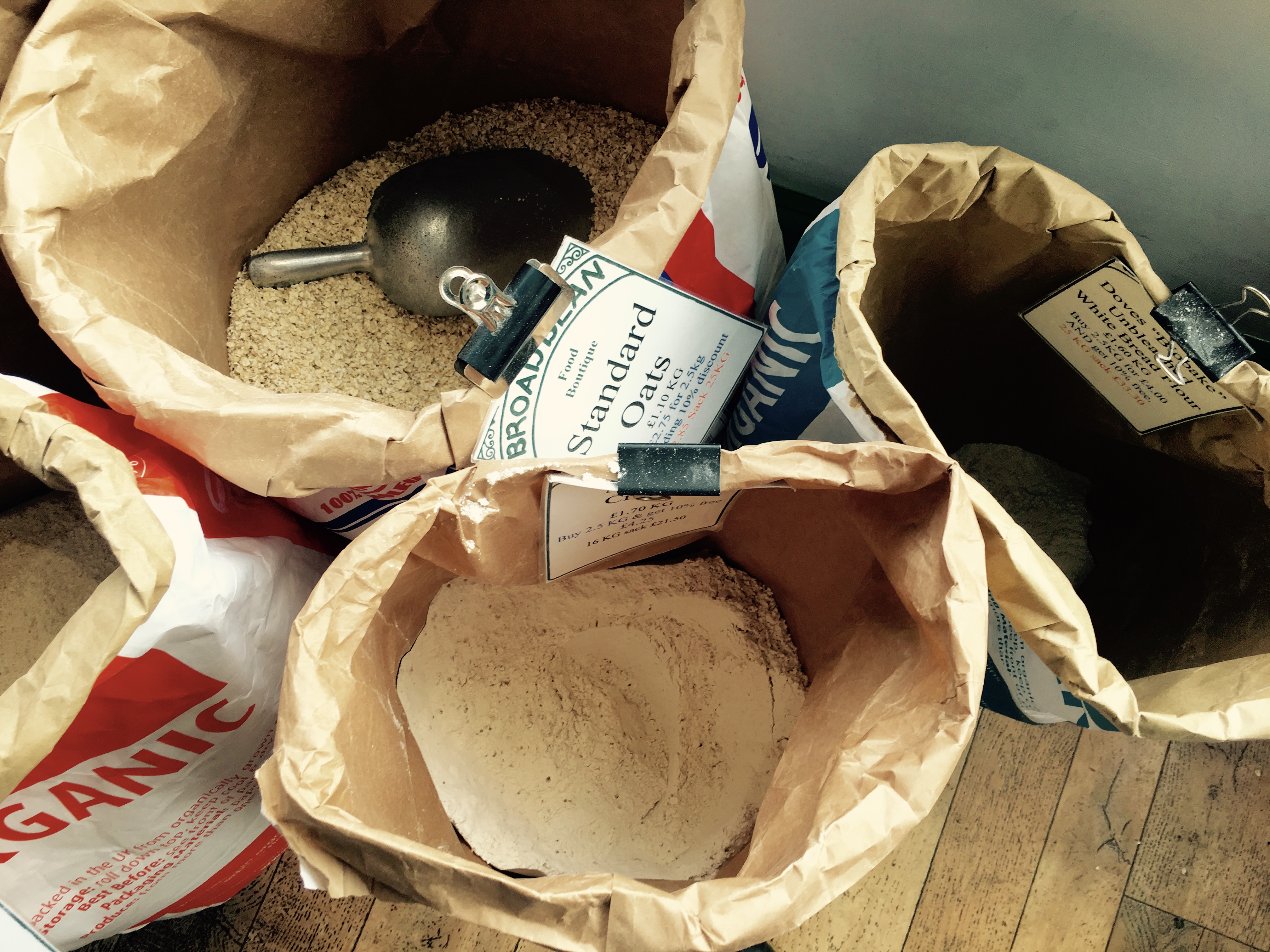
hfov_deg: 61.7
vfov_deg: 48.2
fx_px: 1064
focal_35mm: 29
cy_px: 476
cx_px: 635
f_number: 2.2
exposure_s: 1/50
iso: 32
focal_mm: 4.15
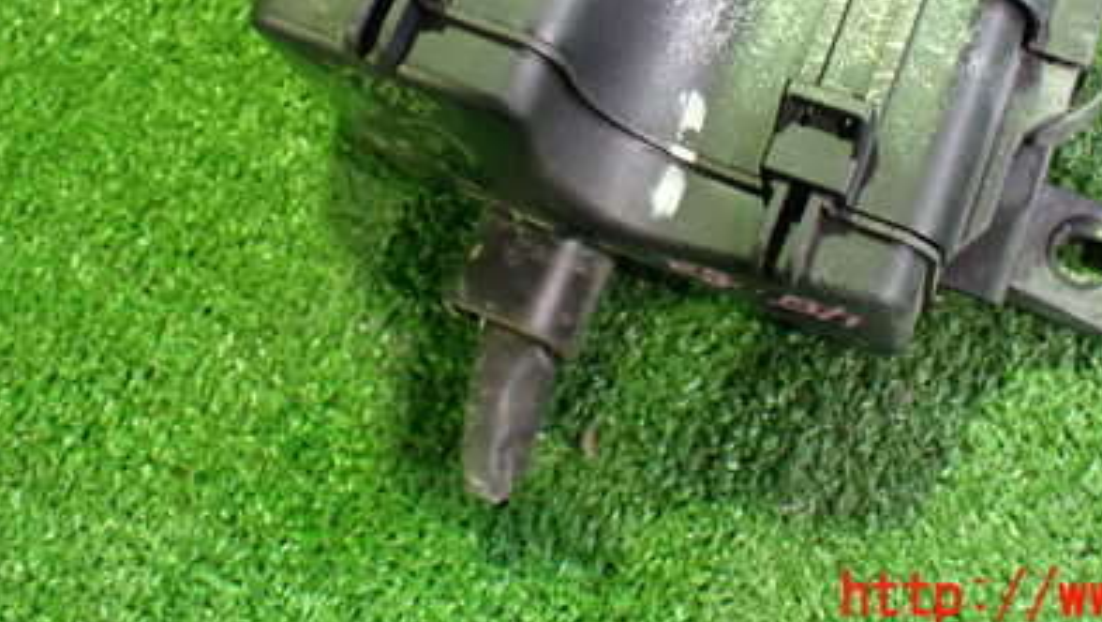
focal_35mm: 50
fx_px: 1462
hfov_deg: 41.2
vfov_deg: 23.0
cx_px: 633
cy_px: 0
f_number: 2.3
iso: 1000
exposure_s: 1/30
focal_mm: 5.4
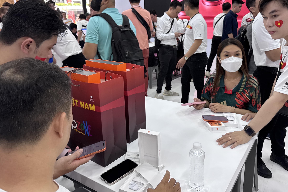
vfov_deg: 44.9
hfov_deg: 63.7
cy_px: 83
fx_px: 232
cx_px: 143
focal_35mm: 29
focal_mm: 6.76
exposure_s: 1/101
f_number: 1.78
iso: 160
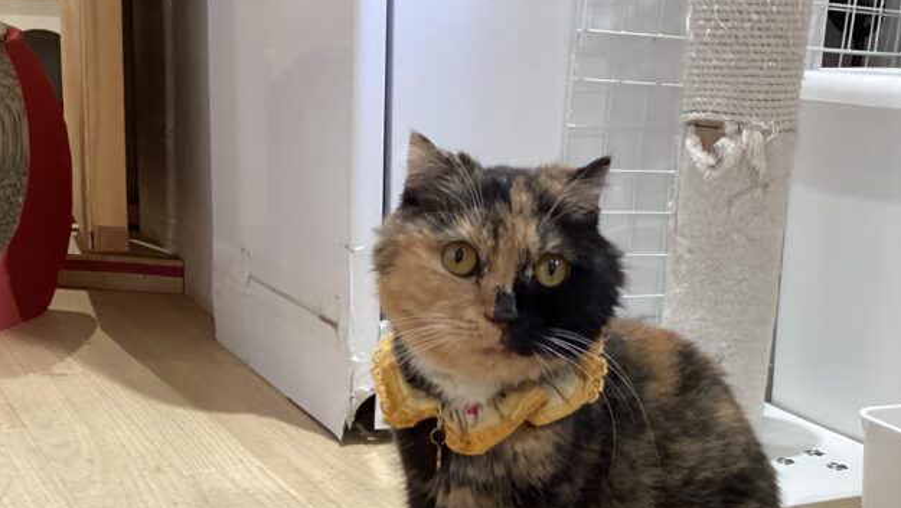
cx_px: 523
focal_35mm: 54
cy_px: 443
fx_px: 1290
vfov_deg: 21.8
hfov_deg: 38.4
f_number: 2.4
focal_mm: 3.3
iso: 320
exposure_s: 1/60
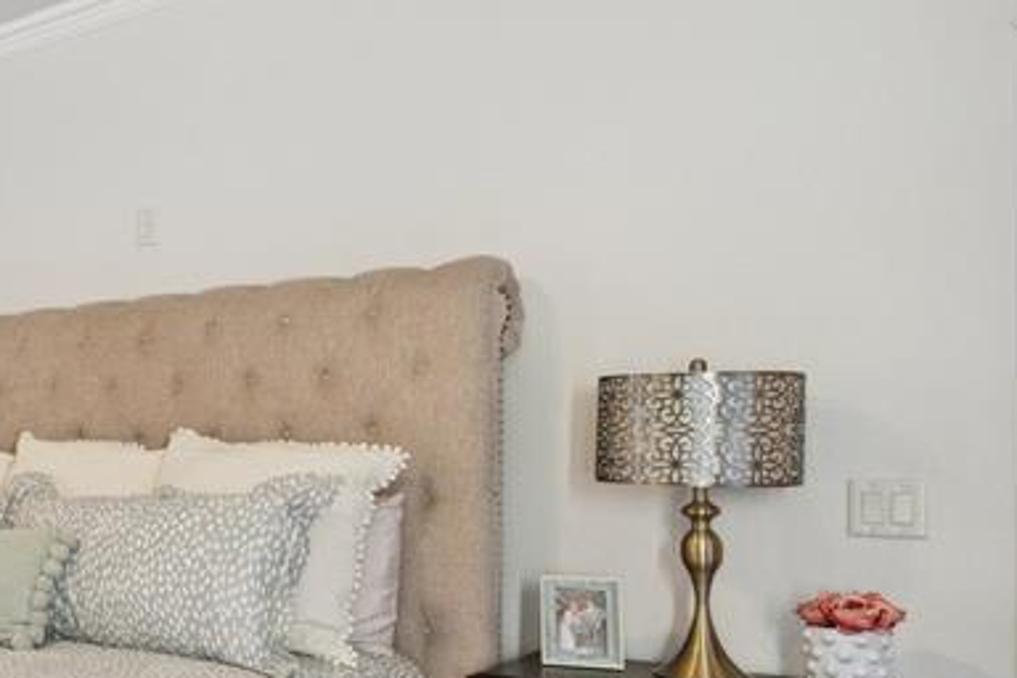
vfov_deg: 33.0
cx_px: -179
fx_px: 1130
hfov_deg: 37.6
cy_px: 477
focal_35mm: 40
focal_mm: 10
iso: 200
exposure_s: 1/30
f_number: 6.3
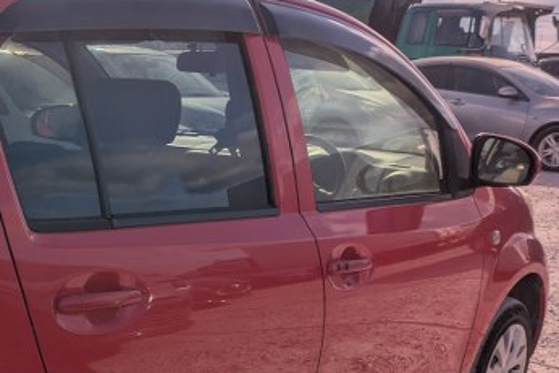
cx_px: 25
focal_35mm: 60
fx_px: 932
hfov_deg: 31.3
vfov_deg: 22.2
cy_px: 320
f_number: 1.89
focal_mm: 5.43
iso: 45
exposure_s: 1/5917
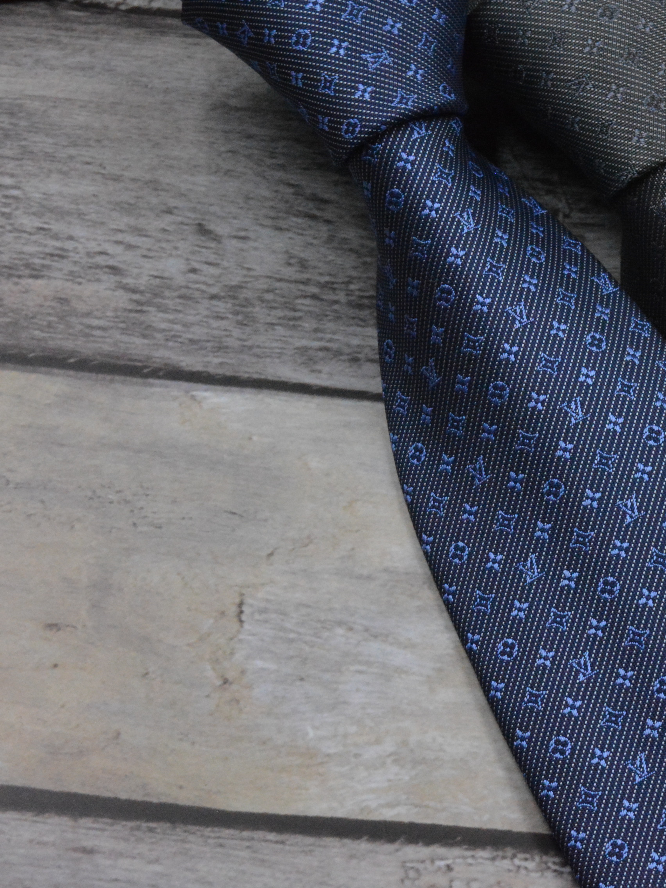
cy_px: 350
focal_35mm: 114
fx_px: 2924
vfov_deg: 17.2
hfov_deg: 12.8
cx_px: 696
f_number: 13
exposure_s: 1/640
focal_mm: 40
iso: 5000
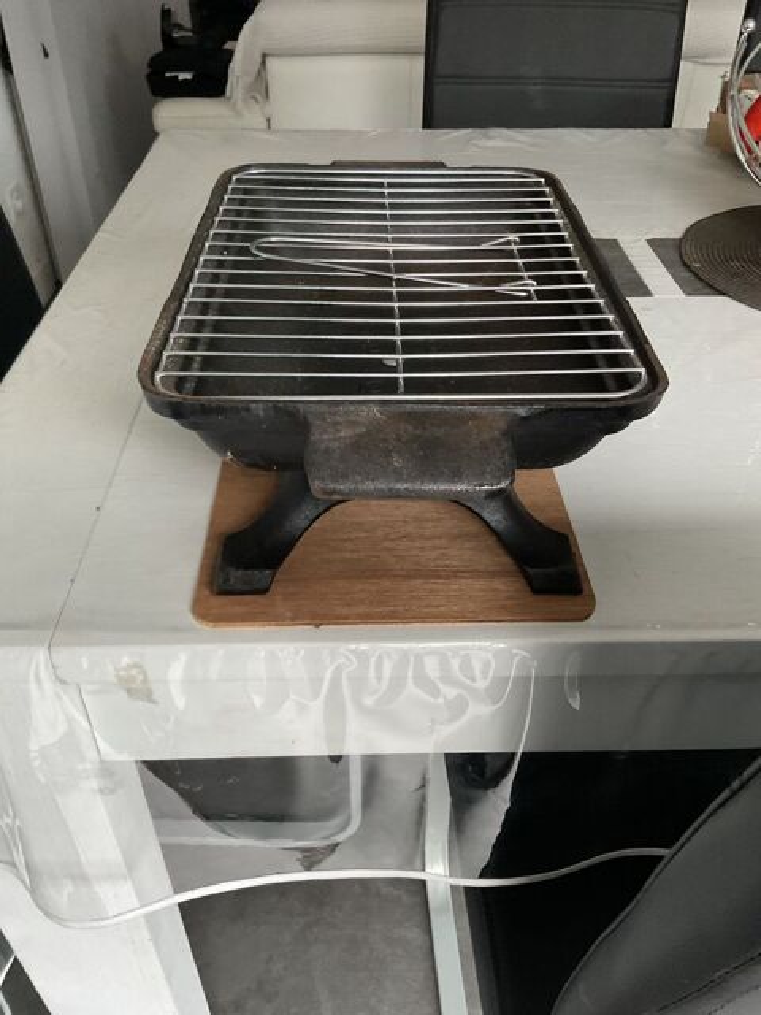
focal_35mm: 29
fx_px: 850
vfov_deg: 61.7
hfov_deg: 48.2
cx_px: 380
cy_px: 508
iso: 250
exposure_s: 1/60
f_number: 1.8
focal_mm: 3
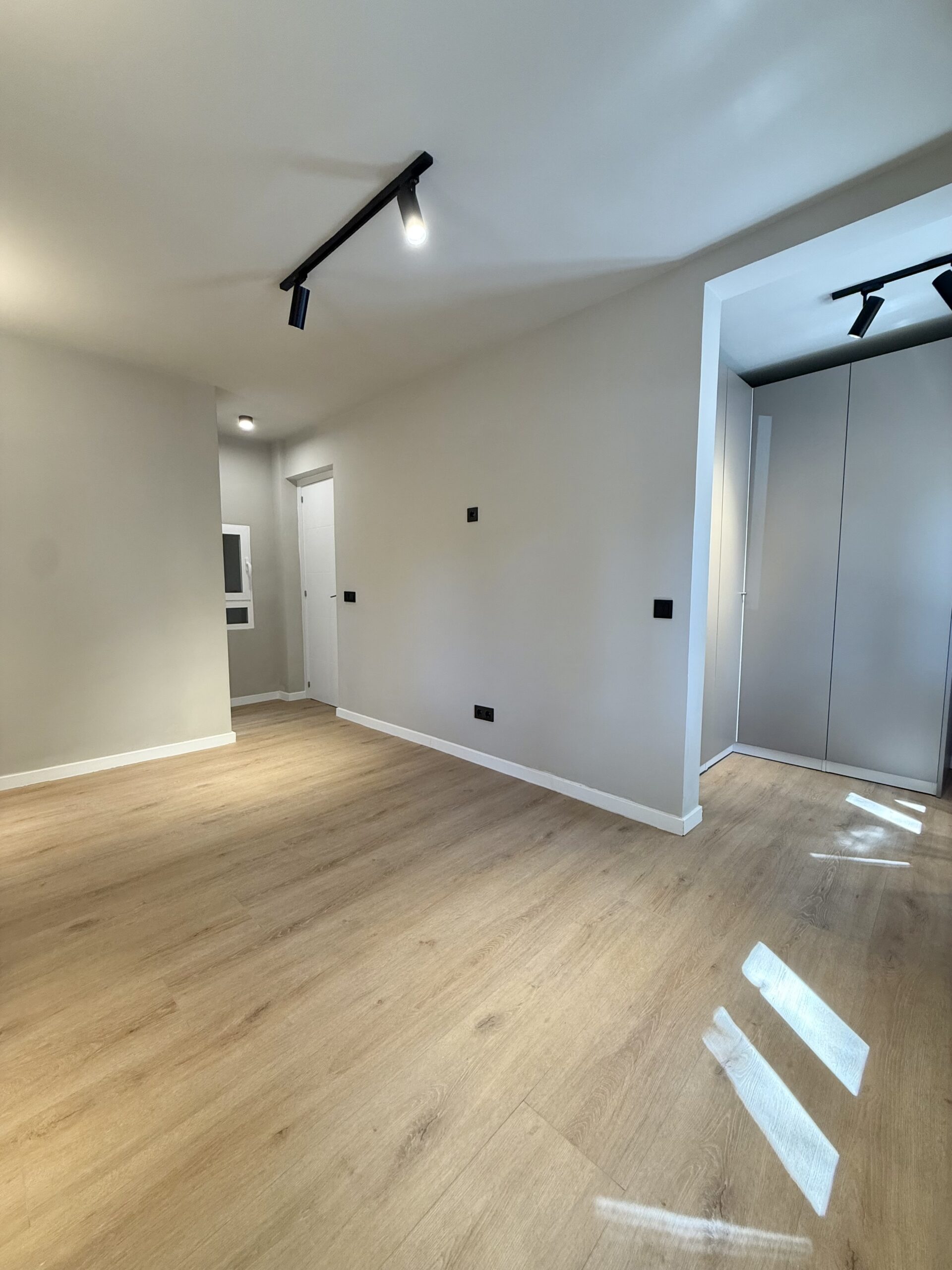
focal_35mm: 14
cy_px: 635
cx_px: 476
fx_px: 513
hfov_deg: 85.7
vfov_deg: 102.1
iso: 160
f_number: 2.2
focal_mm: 2.22
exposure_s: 1/99
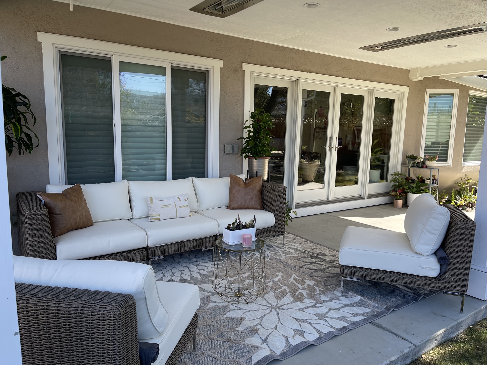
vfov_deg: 53.1
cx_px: 244
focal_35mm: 26
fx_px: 366
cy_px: 182
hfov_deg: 67.3
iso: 32
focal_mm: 5.1
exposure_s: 1/656
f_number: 1.6
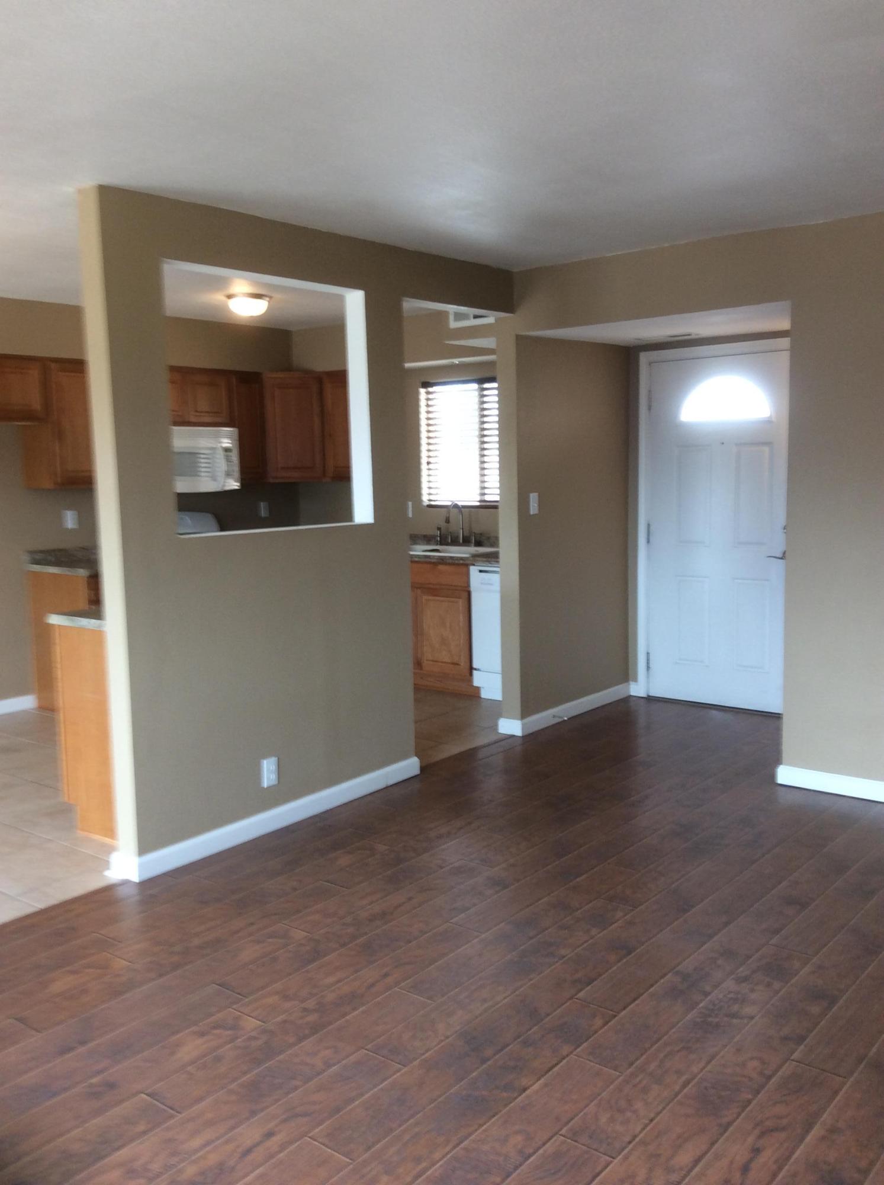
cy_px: 592
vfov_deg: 56.9
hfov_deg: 44.0
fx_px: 1093
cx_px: 442
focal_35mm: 32
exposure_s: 1/24
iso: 32
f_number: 2.4
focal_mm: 3.3
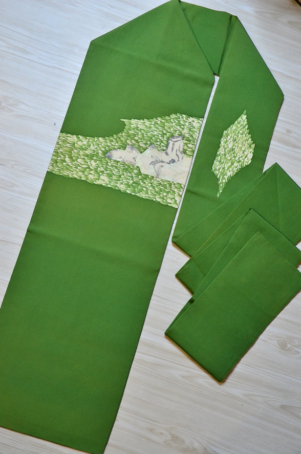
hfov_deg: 30.7
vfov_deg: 45.0
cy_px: 227
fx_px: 548
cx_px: 150
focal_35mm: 44
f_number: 4
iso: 800
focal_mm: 29
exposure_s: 1/60
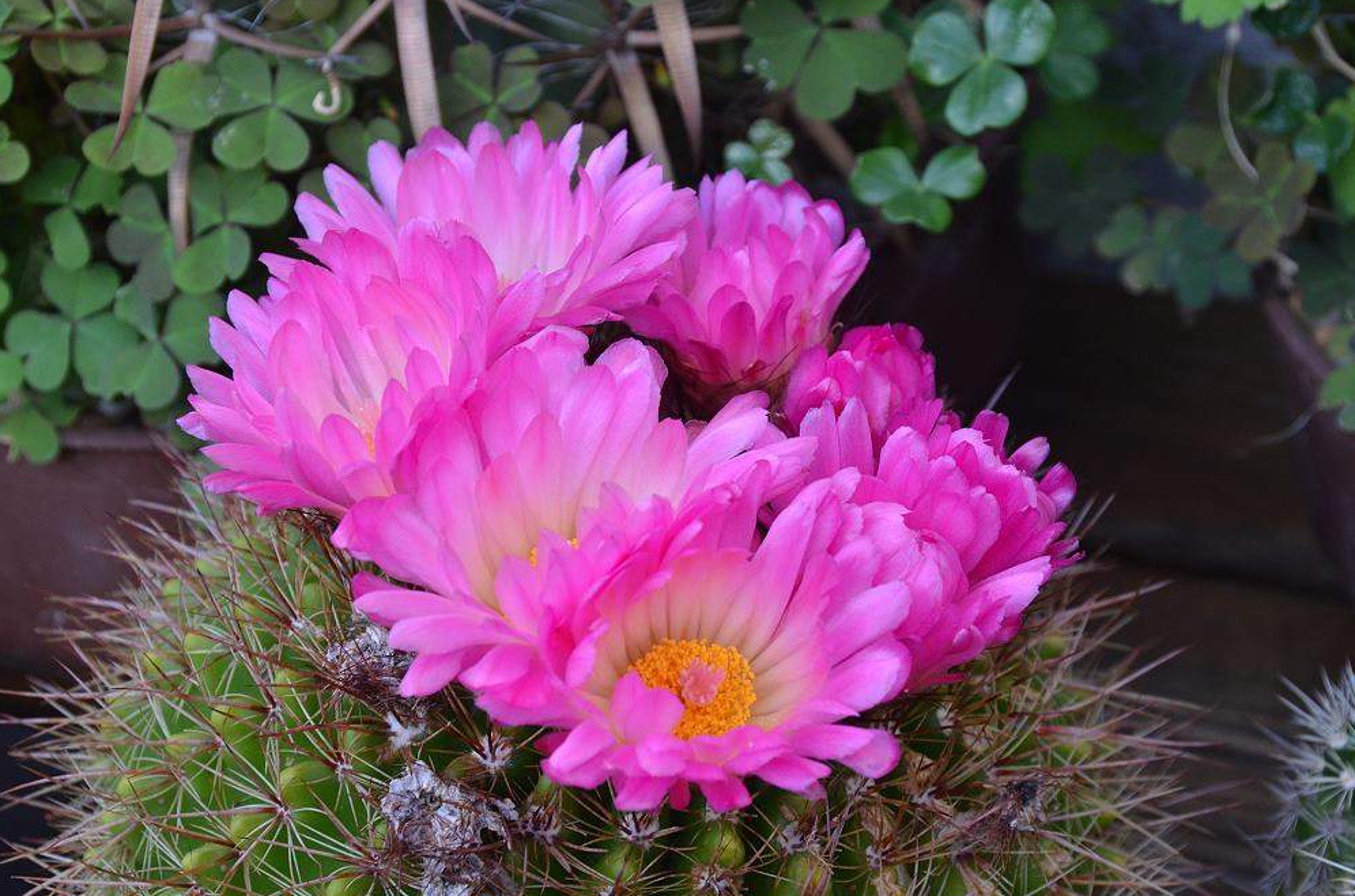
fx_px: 4055
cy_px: 455
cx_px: 669
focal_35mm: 108
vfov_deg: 12.6
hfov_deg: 19.0
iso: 640
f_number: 11
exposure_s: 1/125
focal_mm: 70
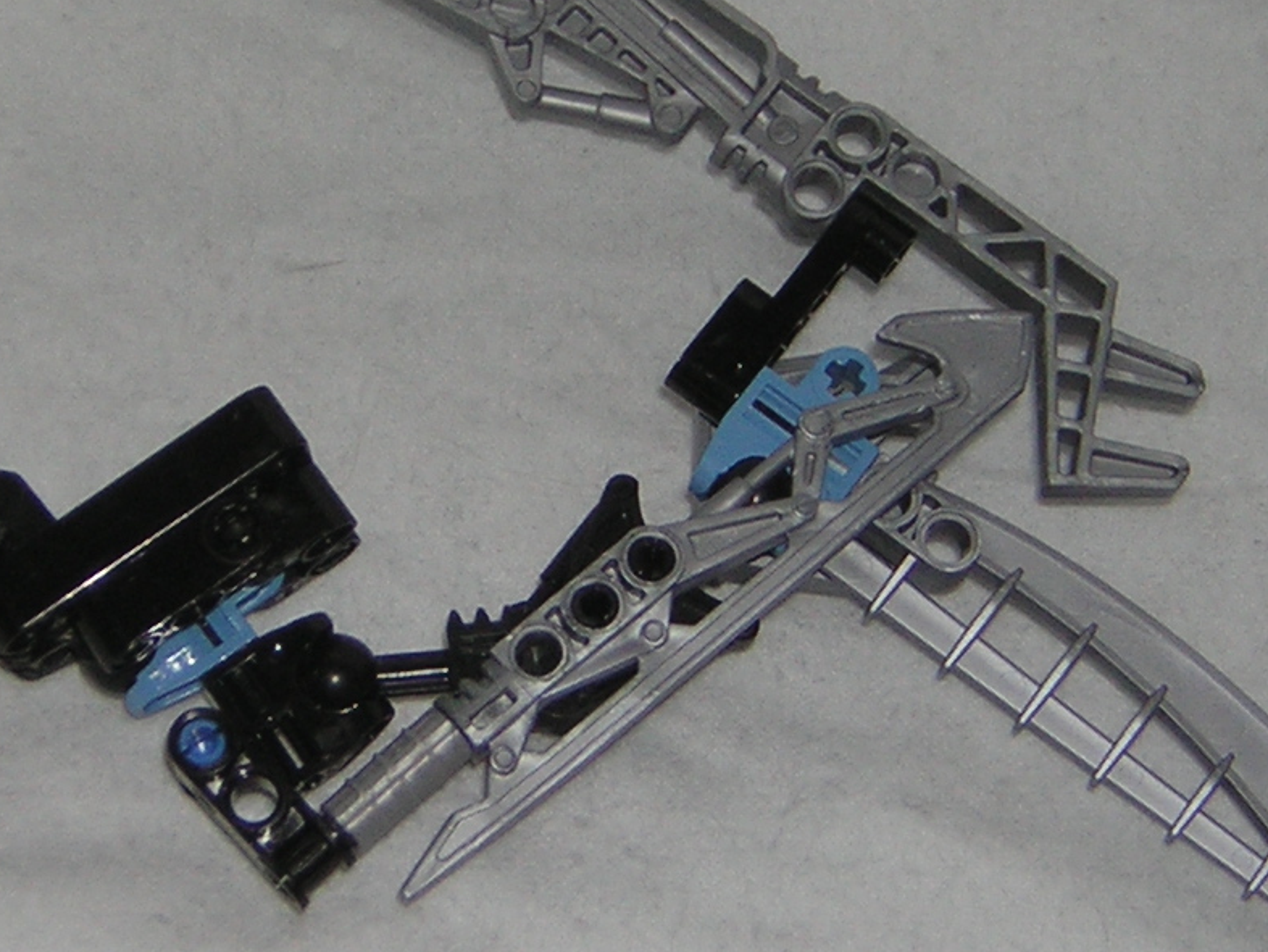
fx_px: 4324
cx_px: 469
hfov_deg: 16.7
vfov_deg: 12.6
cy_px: 410
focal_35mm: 118
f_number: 3.3
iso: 50
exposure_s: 1/60.1
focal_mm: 7.6
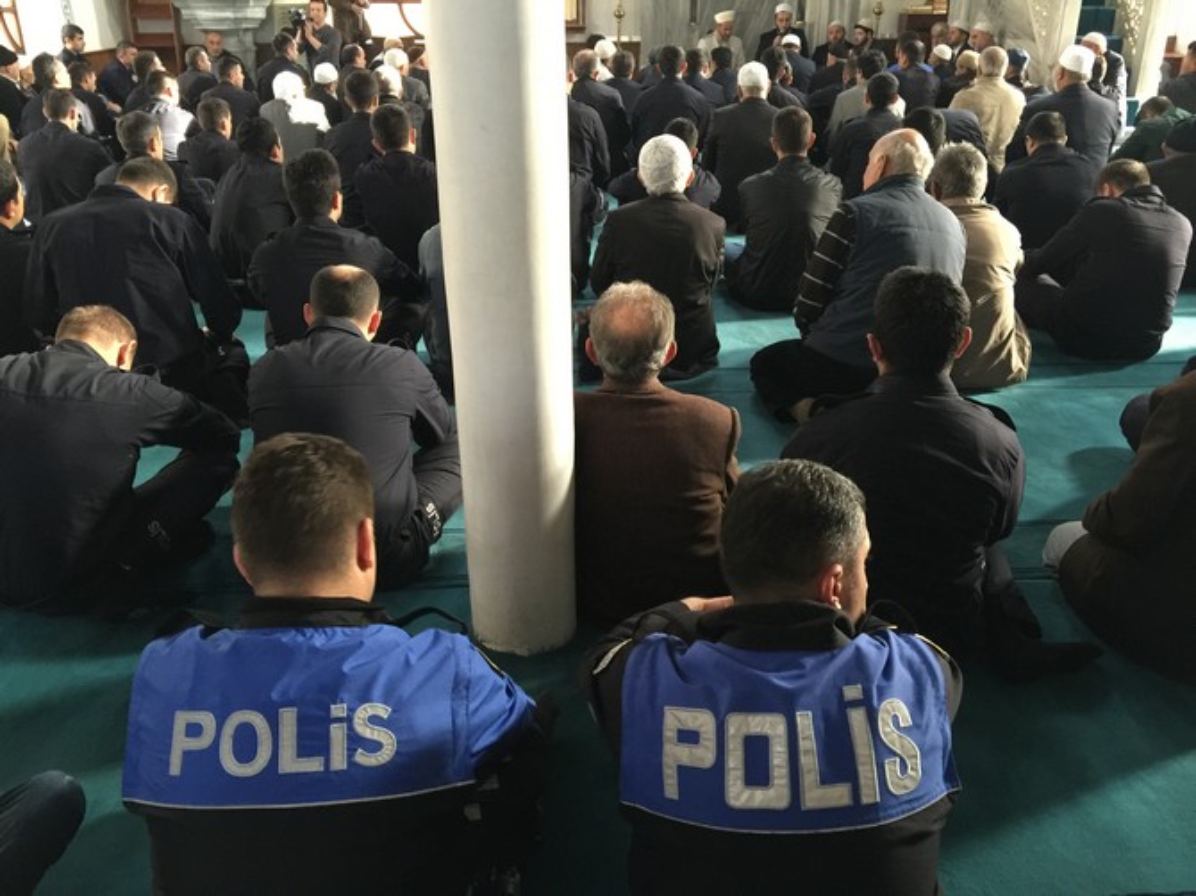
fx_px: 1002
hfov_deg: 61.7
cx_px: 598
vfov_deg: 48.2
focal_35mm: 29
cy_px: 448
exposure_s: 1/8
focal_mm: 4.15
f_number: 2.2
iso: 125
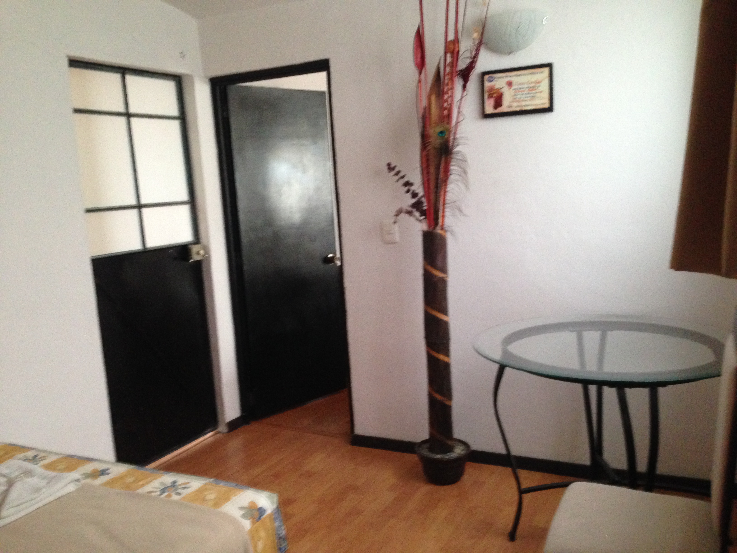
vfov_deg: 42.9
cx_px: 368
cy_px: 276
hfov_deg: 55.4
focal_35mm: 33
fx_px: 703
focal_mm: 4.12
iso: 400
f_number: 2.4
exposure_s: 1/17
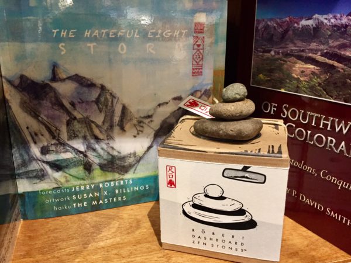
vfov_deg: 48.2
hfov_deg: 61.7
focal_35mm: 29
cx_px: 176
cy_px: 132
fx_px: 294
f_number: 2.2
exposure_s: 1/30
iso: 160
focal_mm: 4.15
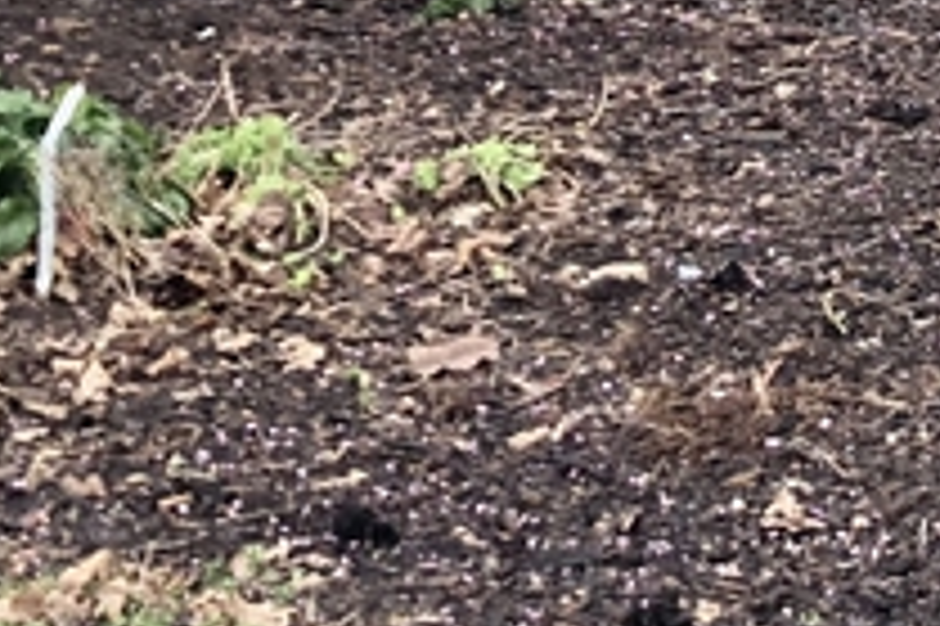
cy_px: -991
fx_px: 3731
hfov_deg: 13.4
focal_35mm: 143
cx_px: 1493
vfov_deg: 8.5
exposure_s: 1/237
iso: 20
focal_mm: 3.99
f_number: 1.8
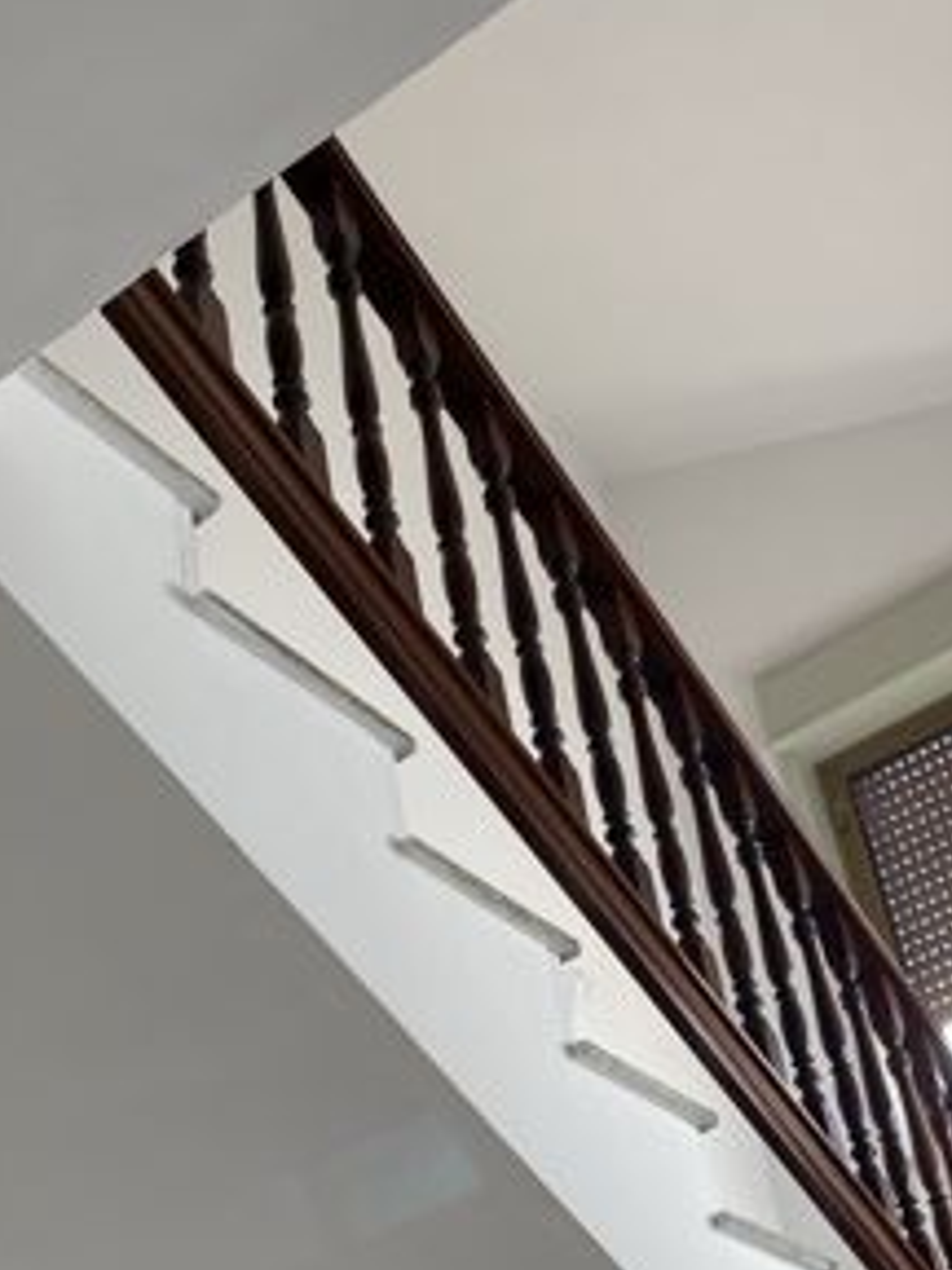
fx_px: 1760
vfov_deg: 37.3
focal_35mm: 48
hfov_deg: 29.8
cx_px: 716
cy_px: 1124
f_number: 1.8
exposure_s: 1/100
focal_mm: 4.25
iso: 32
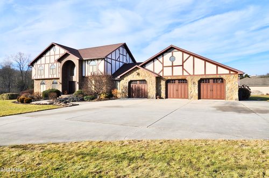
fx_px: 168
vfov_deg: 56.0
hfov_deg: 77.4
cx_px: 134
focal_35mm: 22
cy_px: 89
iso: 200
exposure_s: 1/320
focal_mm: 15
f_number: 8
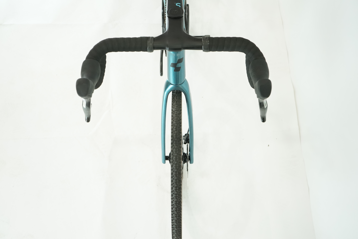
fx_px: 328
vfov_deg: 40.0
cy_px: 120
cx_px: 179
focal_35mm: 33
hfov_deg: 57.2
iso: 1600
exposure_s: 1/200
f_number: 5
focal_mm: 33
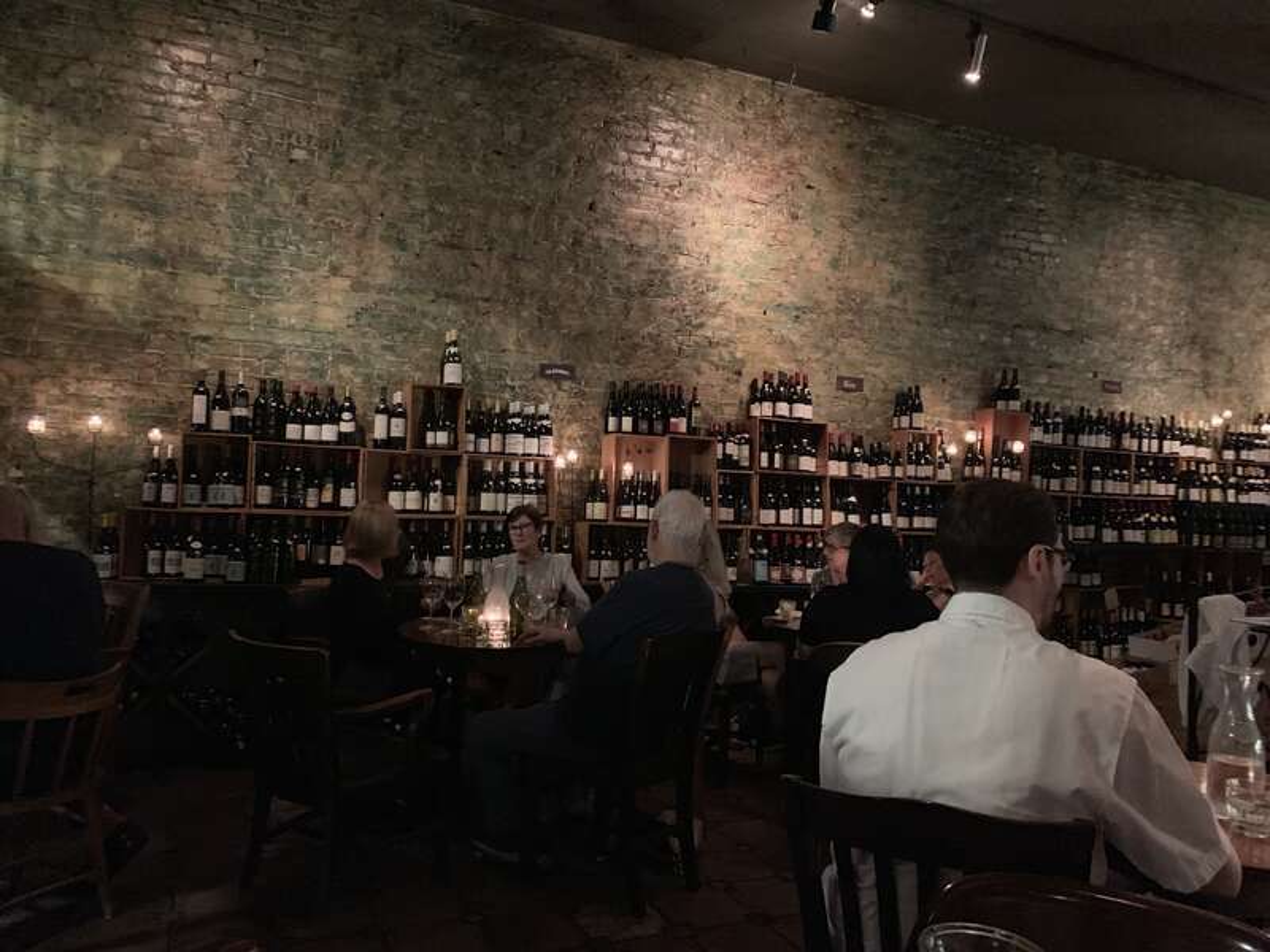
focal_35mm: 26
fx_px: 954
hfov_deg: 67.3
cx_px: 635
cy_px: 476
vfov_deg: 53.1
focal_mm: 4.25
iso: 2000
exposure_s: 1/15
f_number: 1.8
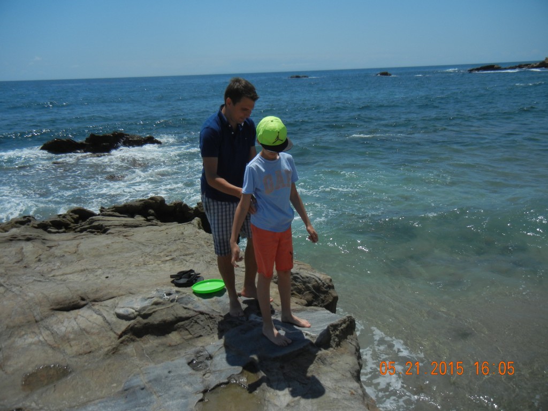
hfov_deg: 60.0
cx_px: 274
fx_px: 475
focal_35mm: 30
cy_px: 206
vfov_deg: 46.8
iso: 160
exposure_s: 1/1033
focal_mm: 5.4
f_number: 7
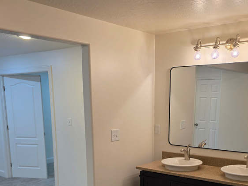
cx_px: 137
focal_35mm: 42
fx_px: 301
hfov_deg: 44.7
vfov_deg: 33.1
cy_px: 156
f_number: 1.7
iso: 100
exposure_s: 1/120
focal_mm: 6.3
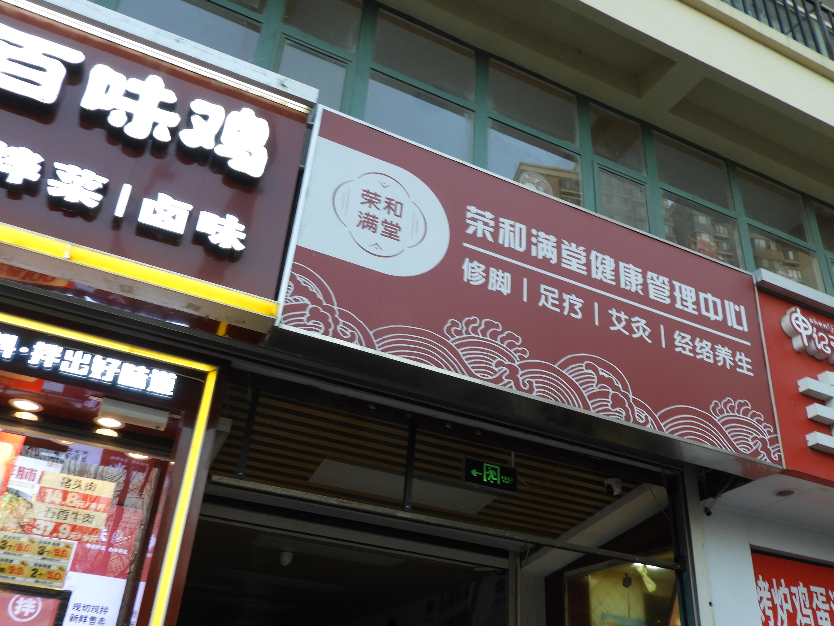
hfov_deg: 60.0
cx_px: 414
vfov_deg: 46.7
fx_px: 723
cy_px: 342
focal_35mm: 30
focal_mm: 4.3
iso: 100
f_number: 3.3
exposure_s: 1/60
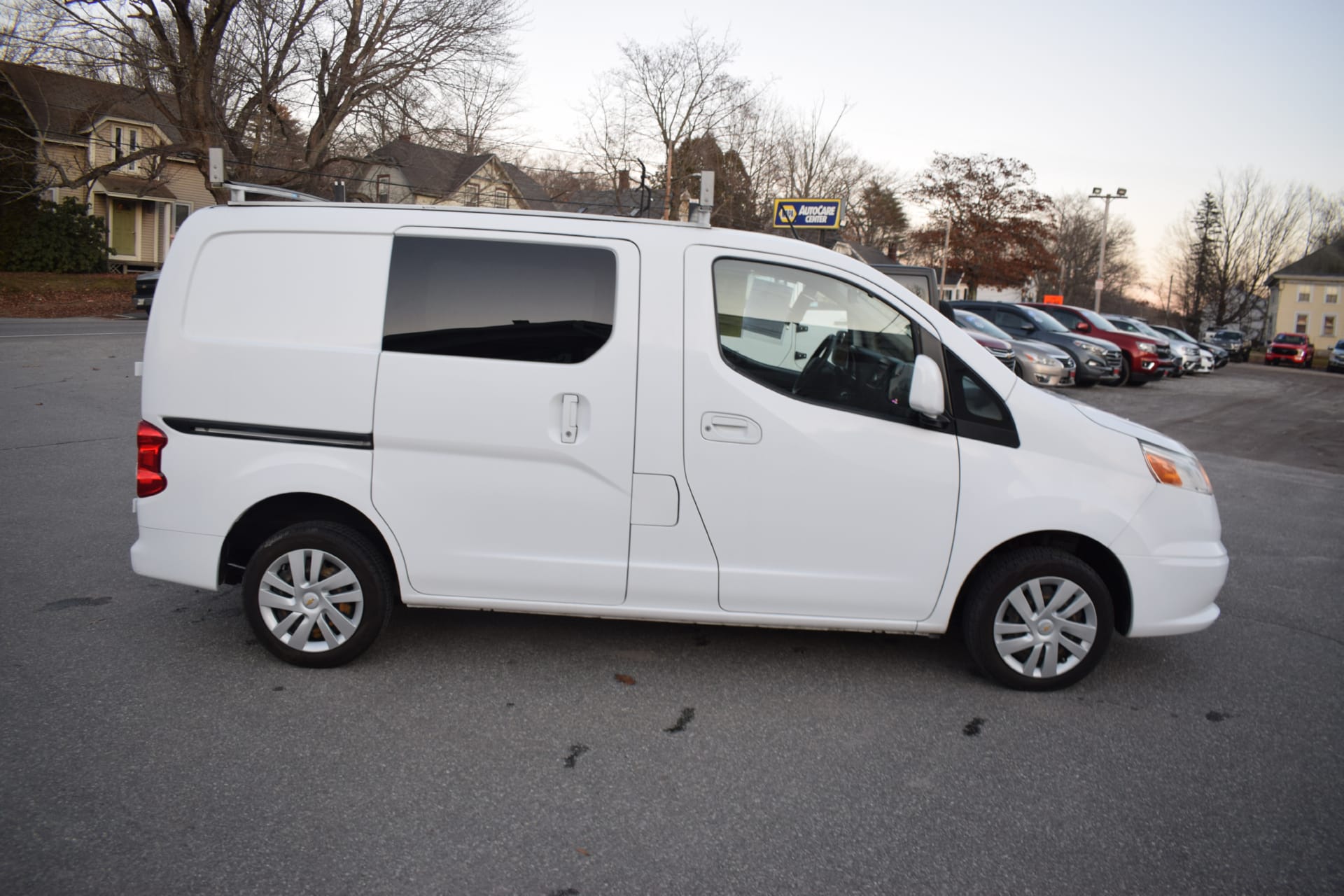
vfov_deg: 47.9
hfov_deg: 67.4
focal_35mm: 27
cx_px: 672
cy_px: 448
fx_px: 1008
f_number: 5
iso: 400
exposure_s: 1/100
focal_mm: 18
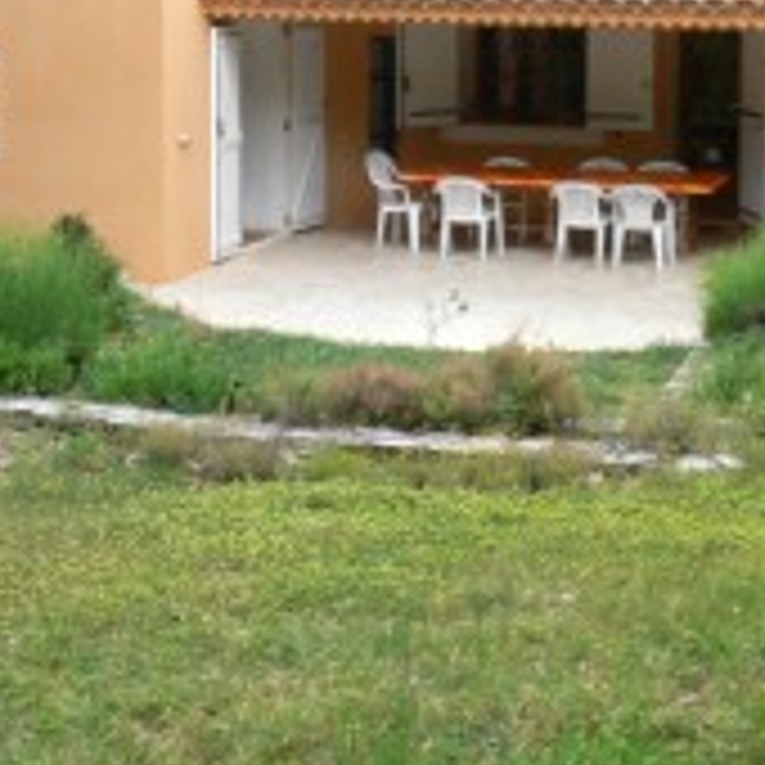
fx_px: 2150
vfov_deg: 19.8
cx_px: 410
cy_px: 94
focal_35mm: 86
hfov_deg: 20.2
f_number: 11
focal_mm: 7.8
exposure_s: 1/25
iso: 100
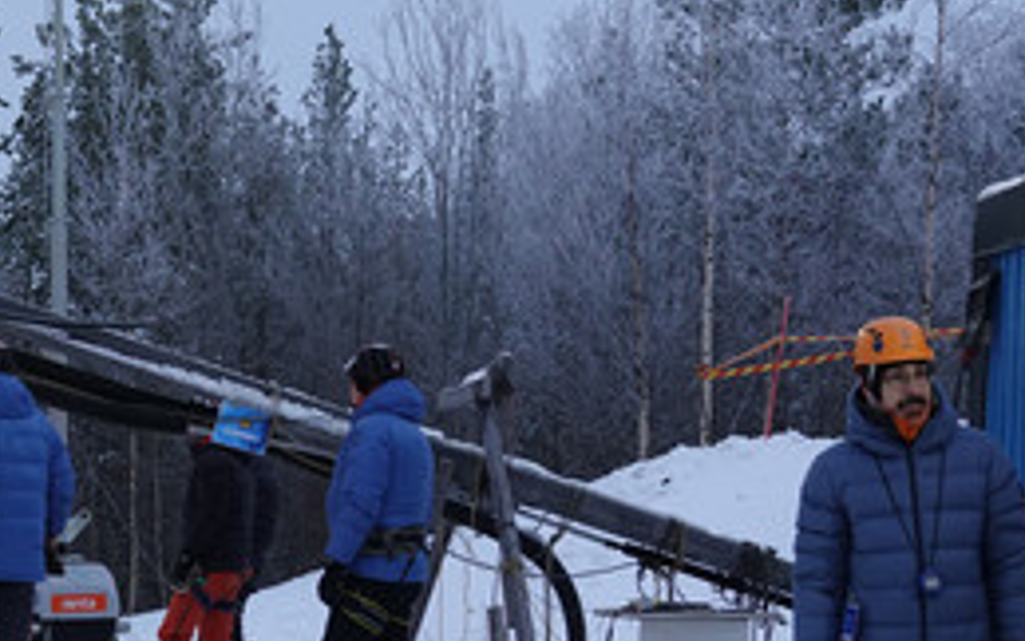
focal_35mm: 85
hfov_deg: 24.1
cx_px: 265
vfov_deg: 15.4
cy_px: 415
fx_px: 2375
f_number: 3.2
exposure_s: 1/400
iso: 640
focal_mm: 17.55
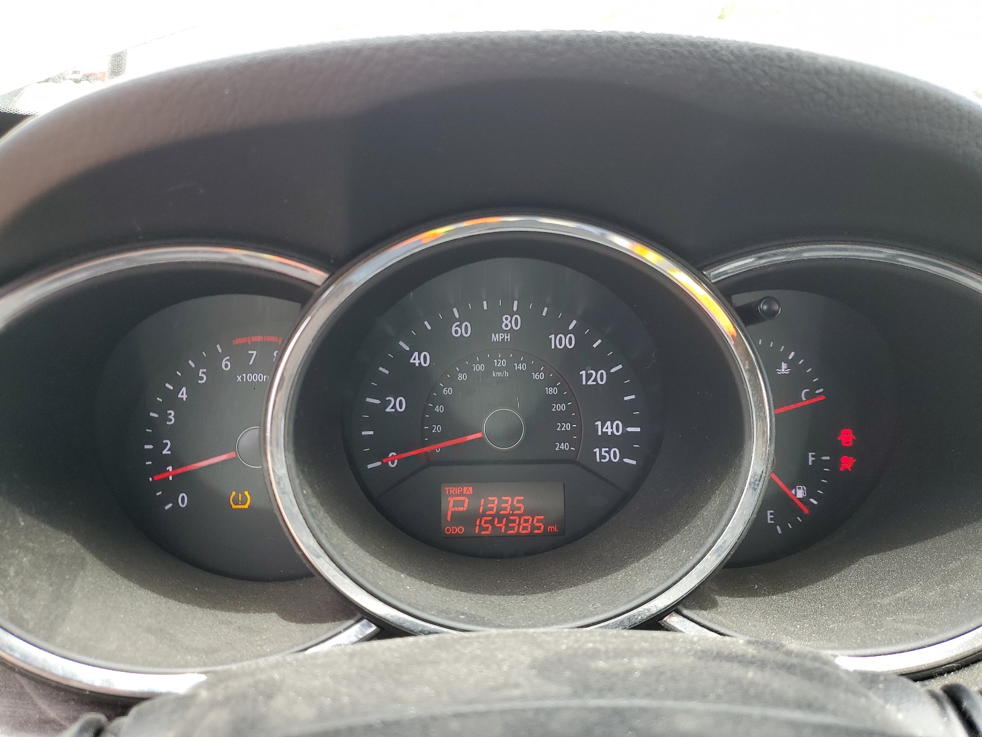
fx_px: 738
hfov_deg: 67.3
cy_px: 368
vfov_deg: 53.1
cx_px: 491
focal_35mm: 26
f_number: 1.5
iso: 50
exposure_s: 1/156
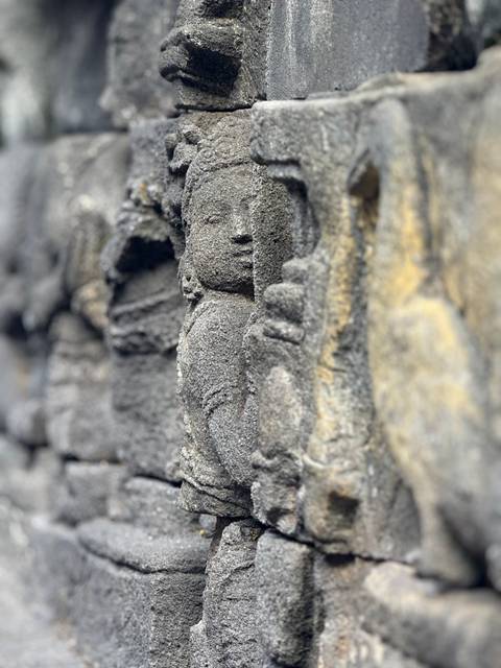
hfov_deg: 12.3
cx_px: 250
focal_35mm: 120
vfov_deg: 16.4
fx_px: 2316
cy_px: 334
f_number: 2.8
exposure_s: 1/99
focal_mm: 15.66
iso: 125
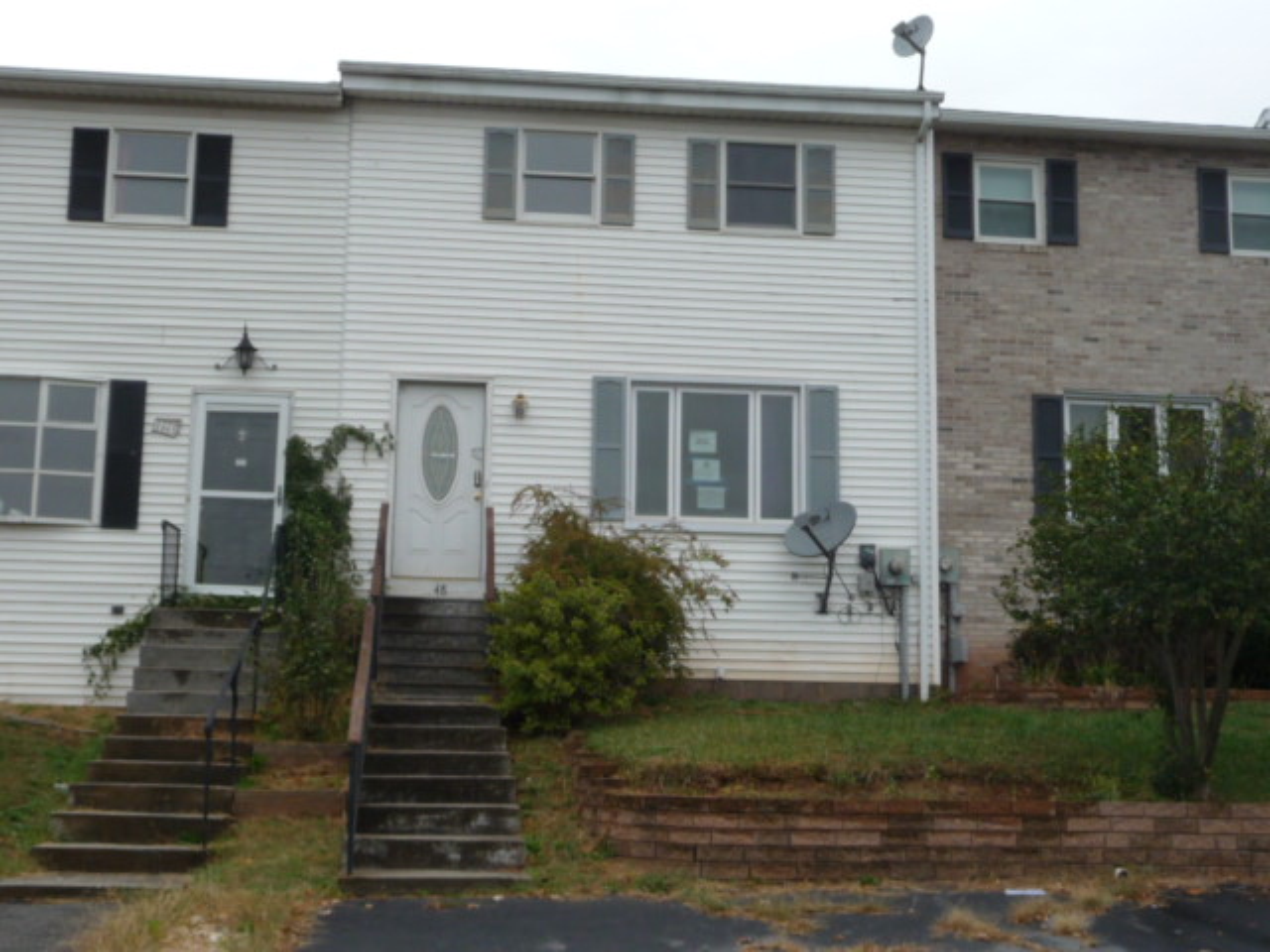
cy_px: 476
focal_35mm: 50
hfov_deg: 38.2
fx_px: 1834
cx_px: 635
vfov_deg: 29.1
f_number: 3.4
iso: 100
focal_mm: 5
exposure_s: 1/200
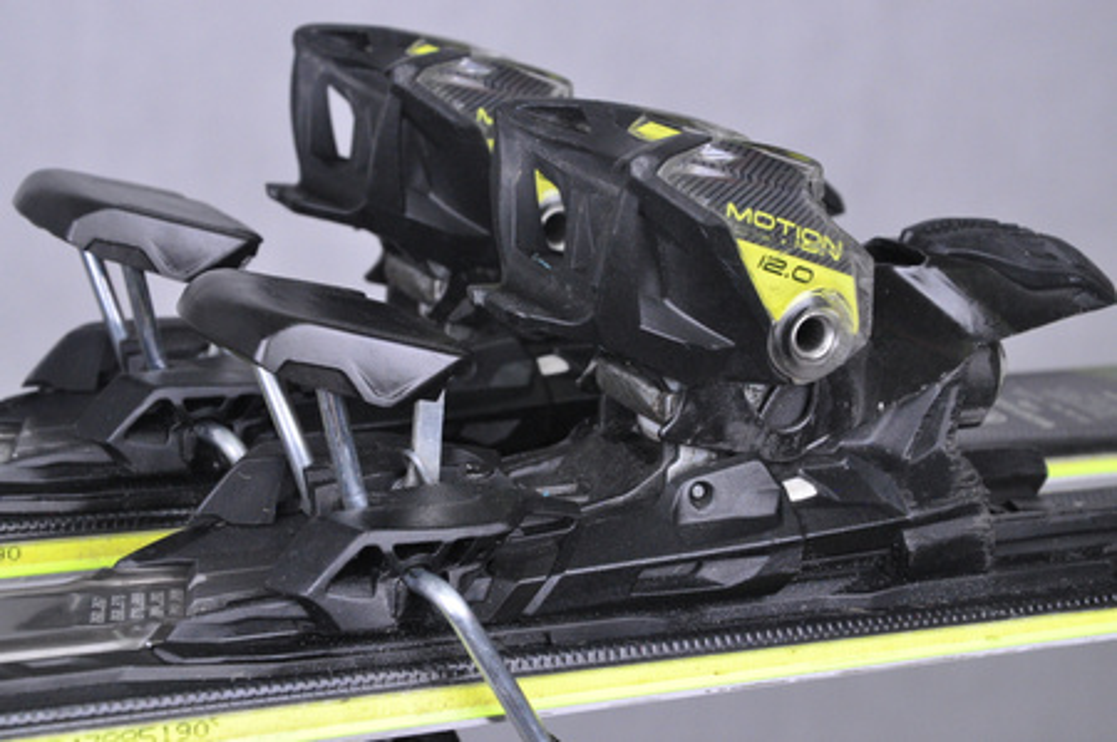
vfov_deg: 13.8
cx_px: 558
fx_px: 3068
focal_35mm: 99
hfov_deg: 20.6
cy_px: 371
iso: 3200
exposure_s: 1/125
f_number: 8
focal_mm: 66
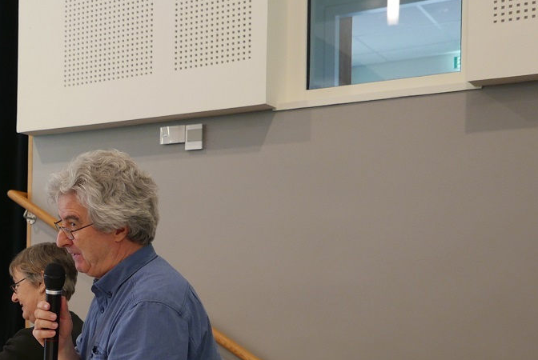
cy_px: 308
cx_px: -69
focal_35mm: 61
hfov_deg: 29.3
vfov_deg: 21.9
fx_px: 913
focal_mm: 10.9
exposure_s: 1/60
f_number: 1.7
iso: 200
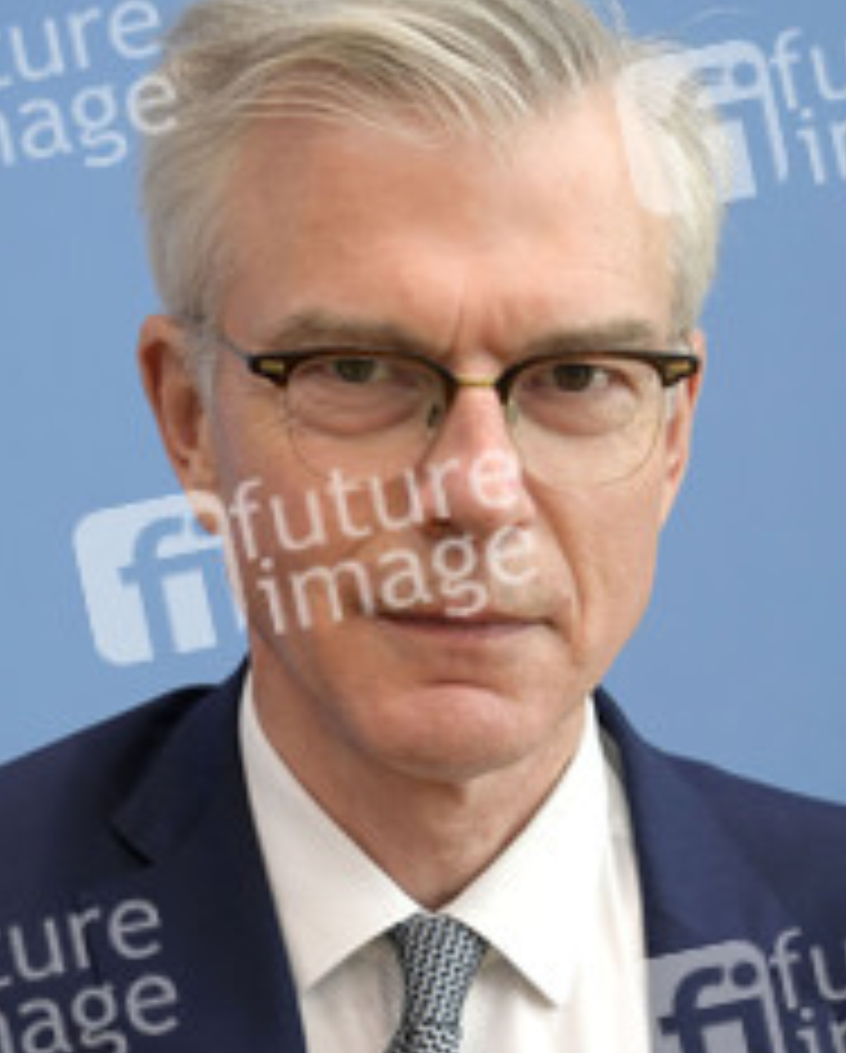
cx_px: 436
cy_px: 783
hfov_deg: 13.8
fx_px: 3496
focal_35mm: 112
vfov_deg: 17.0
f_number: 6.3
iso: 3200
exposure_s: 1/400
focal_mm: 70
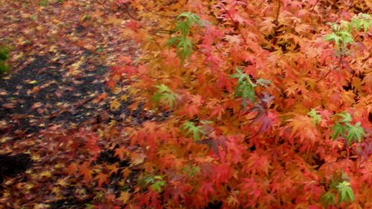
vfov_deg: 15.1
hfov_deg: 25.4
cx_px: 358
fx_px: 789
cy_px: 74
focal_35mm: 80
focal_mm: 6.3
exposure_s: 1/65.3
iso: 123
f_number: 3.1
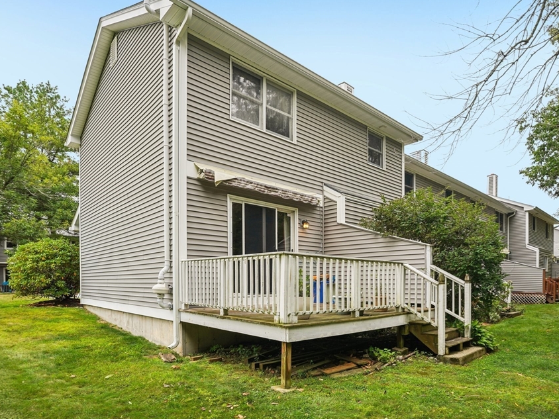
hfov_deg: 78.2
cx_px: 330
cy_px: 199
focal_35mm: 21
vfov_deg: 63.4
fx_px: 339
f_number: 8
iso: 100
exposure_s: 1/60
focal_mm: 18
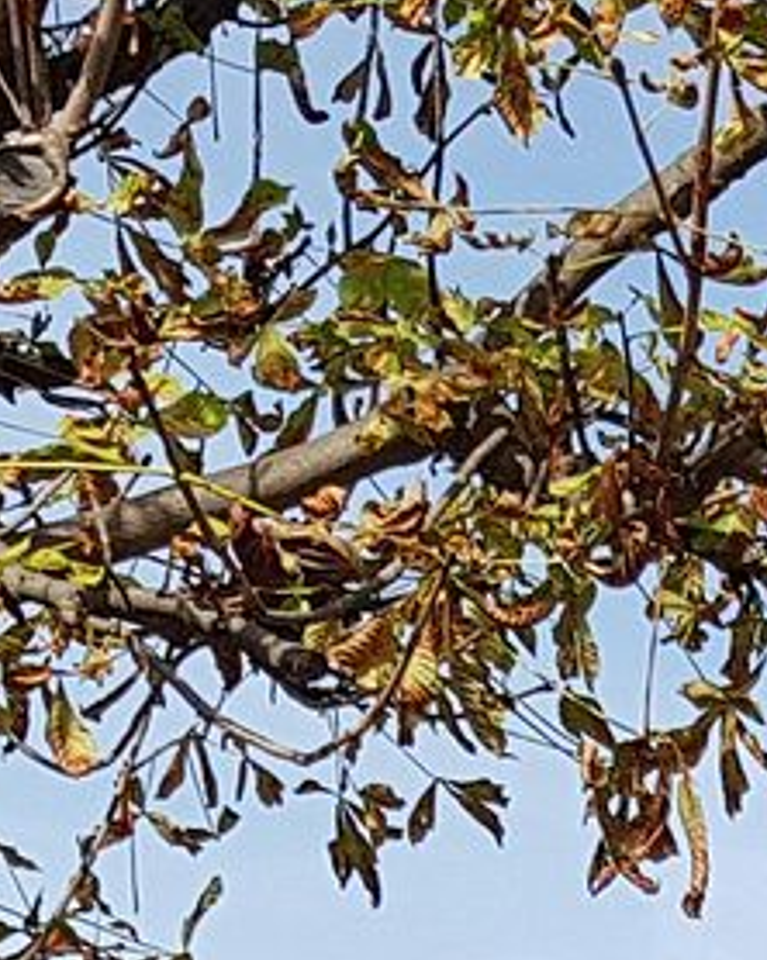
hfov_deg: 10.0
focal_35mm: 146
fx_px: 4147
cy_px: 1986
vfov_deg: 11.7
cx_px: 1379
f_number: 1.7
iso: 50
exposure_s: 1/1780
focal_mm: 4.2
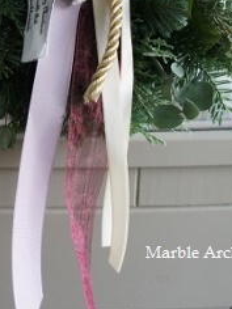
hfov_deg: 26.4
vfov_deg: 32.8
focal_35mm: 55
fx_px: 491
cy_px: 21
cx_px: 80
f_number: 3.5
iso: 500
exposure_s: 1/30
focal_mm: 18
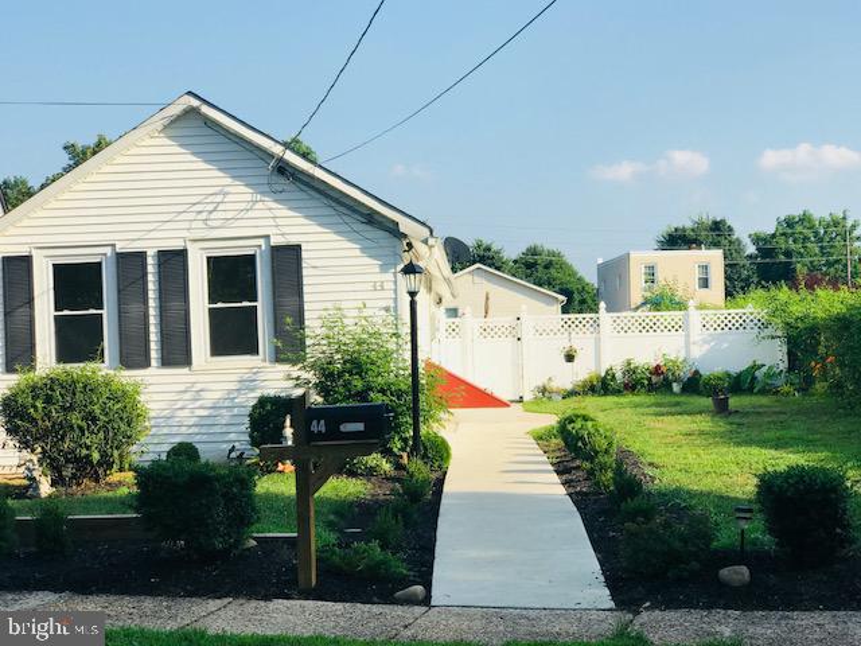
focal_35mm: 57
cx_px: 430
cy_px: 323
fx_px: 1418
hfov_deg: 33.8
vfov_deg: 25.7
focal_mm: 6.6
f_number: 2.8
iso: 20
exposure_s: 1/694
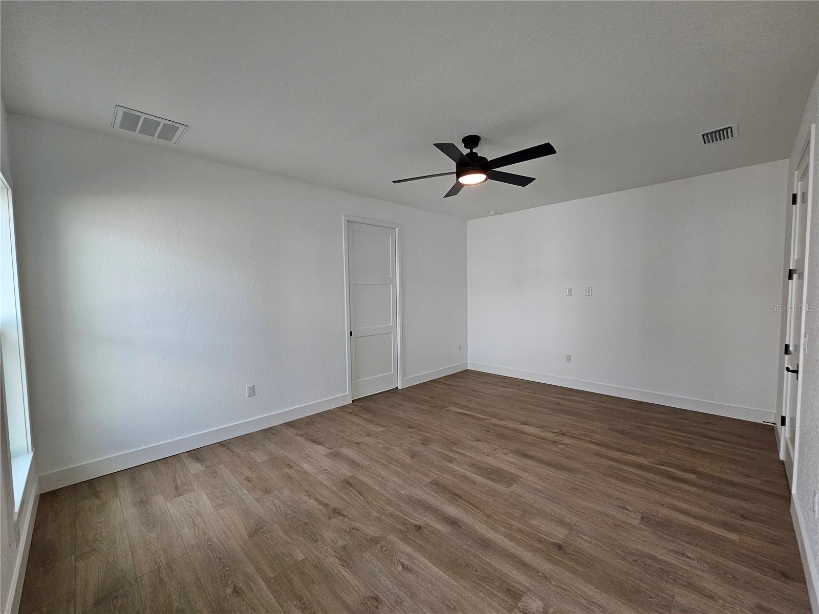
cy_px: 307
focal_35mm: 13
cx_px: 410
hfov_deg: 106.2
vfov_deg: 89.9
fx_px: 308
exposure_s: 1/120
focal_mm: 2.2
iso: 100
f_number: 2.2
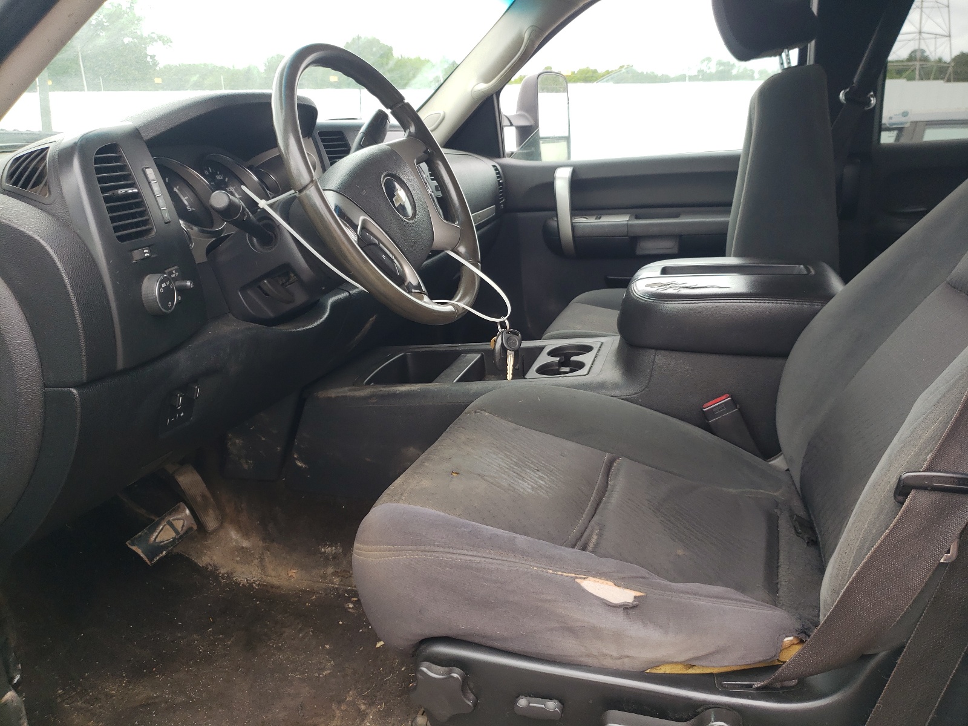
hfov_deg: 67.3
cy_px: 363
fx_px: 727
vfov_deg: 53.1
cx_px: 484
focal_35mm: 26
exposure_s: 1/182
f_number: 1.5
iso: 50
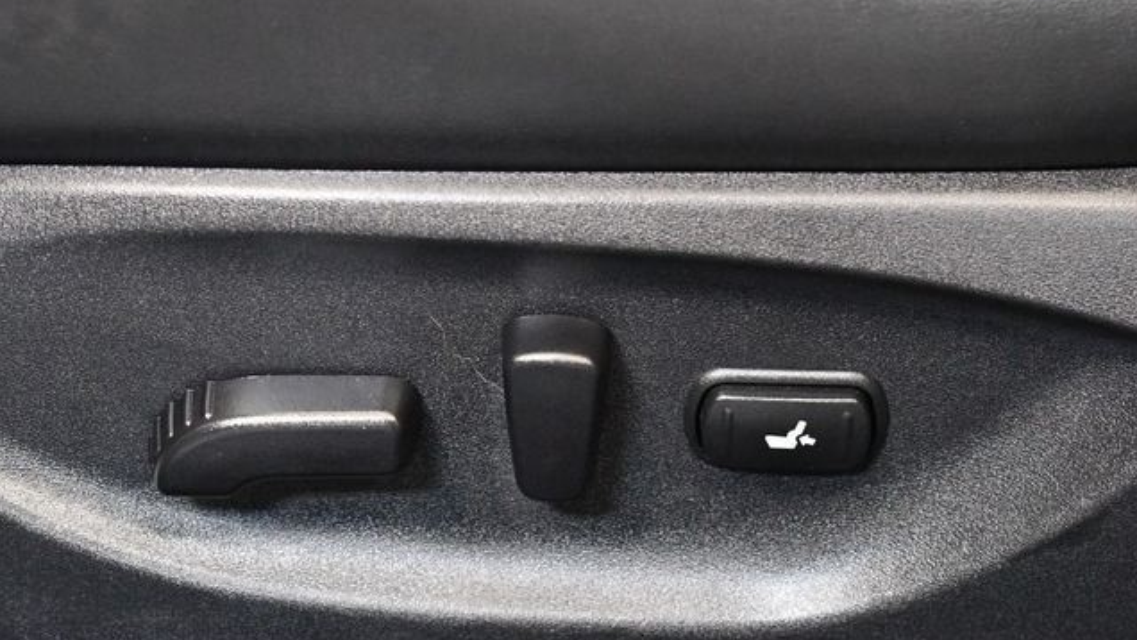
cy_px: 354
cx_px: 570
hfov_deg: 18.5
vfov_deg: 10.5
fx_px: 3498
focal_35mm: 116
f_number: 5.6
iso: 6400
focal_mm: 55
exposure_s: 1/60
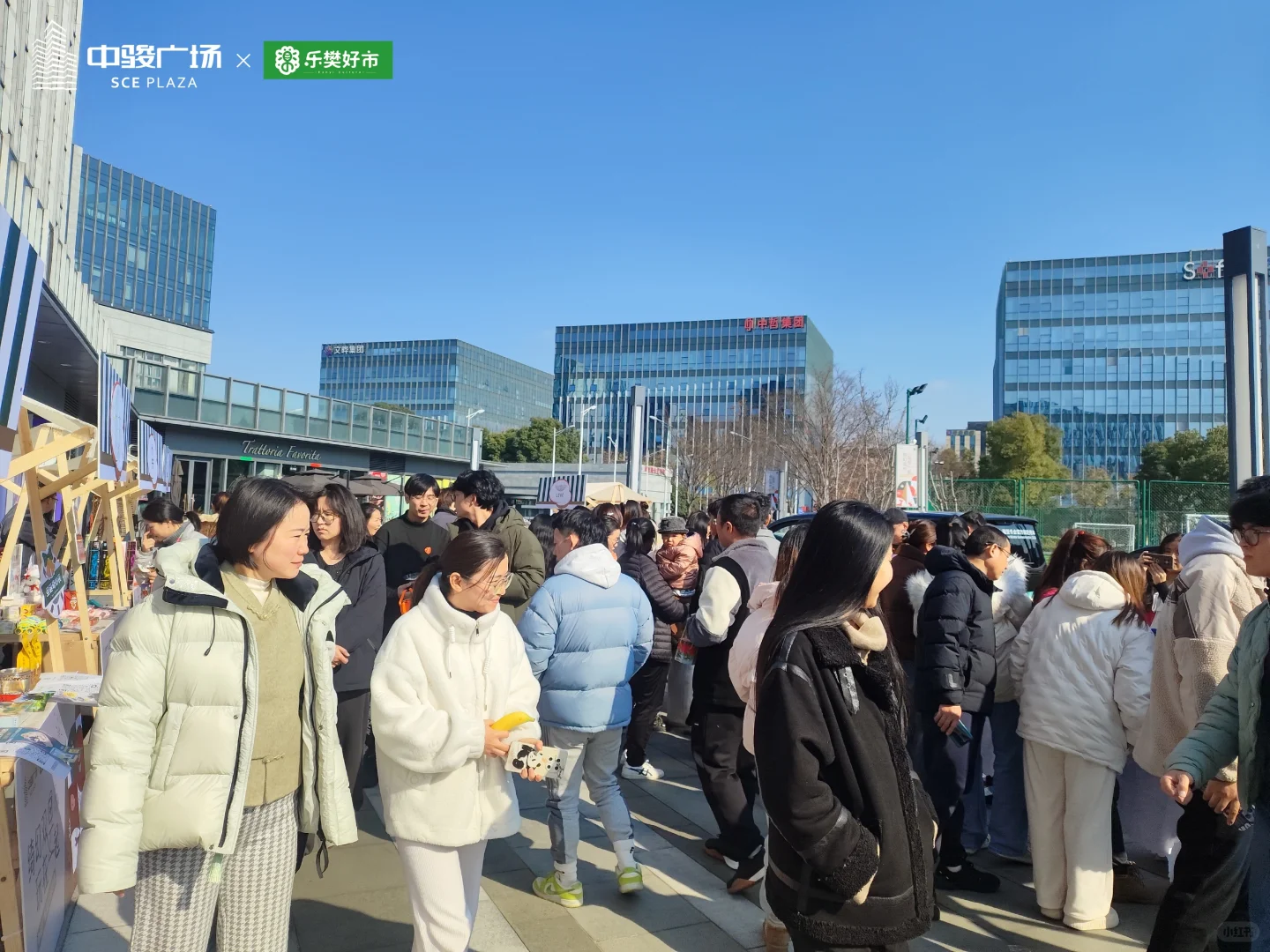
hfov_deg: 71.6
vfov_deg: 56.8
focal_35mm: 24
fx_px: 881
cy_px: 476
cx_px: 635
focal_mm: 5.26
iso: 60
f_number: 1.65
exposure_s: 1/2500
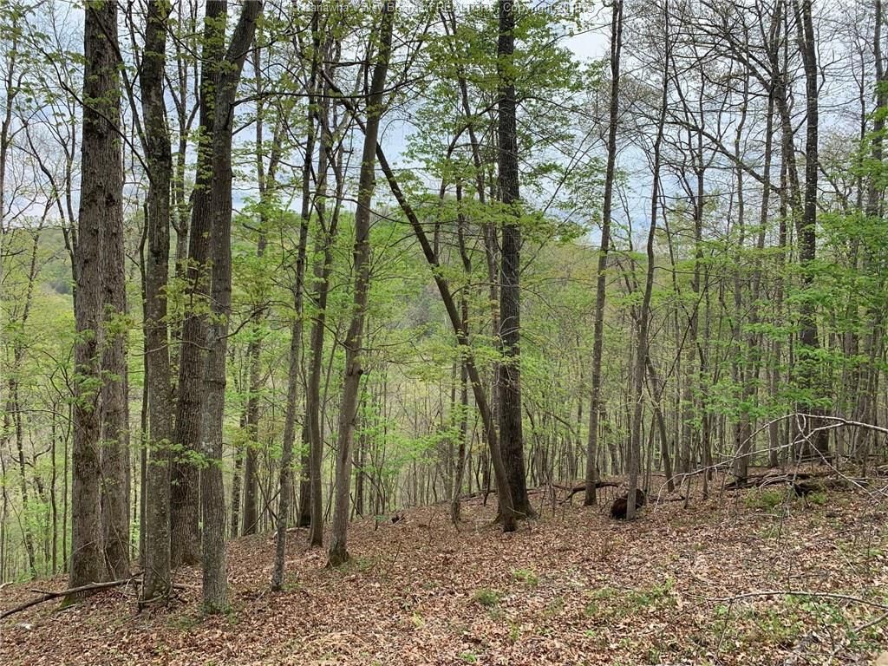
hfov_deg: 67.3
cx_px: 444
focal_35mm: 26
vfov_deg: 53.1
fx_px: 667
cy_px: 333
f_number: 1.8
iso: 25
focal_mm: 4.25
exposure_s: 1/894
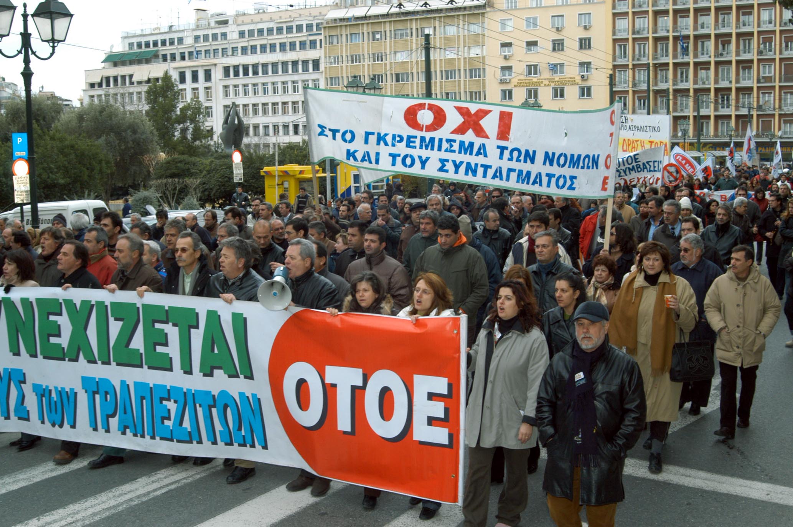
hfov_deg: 46.4
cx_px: 396
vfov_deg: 31.8
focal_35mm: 42
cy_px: 264
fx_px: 924
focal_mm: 28
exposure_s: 1/180
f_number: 9
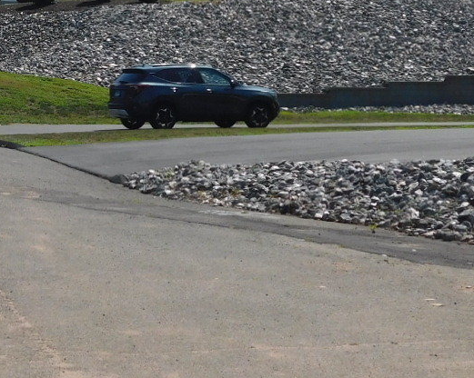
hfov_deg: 17.2
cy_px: 75
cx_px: -53
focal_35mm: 108
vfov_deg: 14.2
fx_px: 1514
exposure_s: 1/500
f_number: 7
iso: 125
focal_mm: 6.3
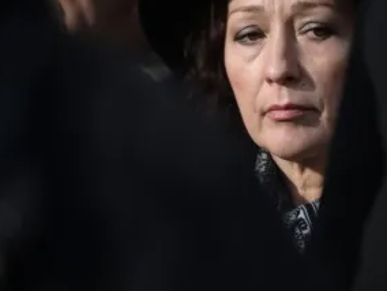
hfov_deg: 1.9
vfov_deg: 1.4
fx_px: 11504
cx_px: 259
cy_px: 62
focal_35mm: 1029
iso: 1000
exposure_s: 1/8000
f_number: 4
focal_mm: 400
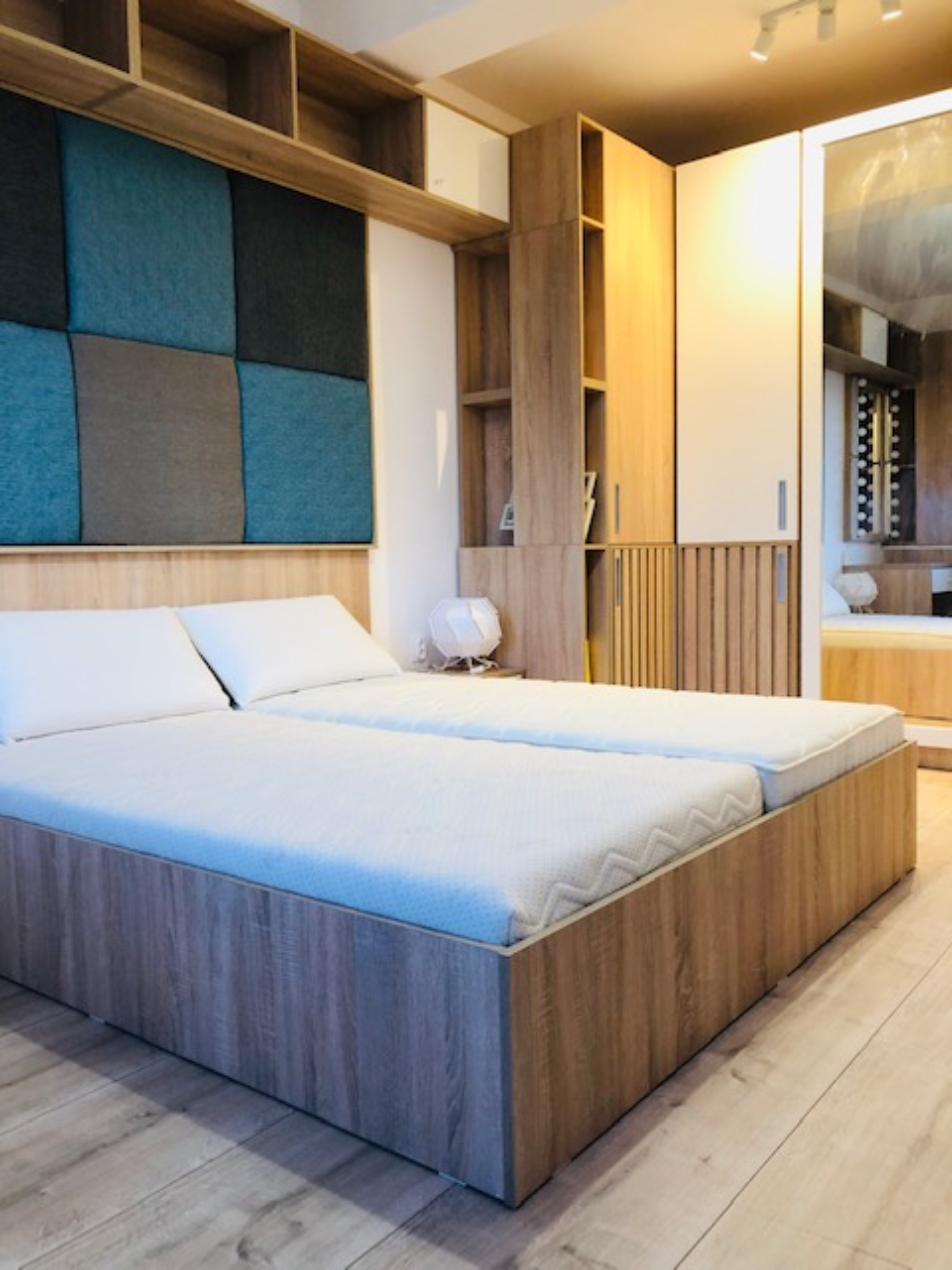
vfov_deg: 63.4
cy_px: 635
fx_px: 1027
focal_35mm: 28
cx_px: 476
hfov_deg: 49.7
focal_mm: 4
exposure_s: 1/17
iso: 64
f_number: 1.8
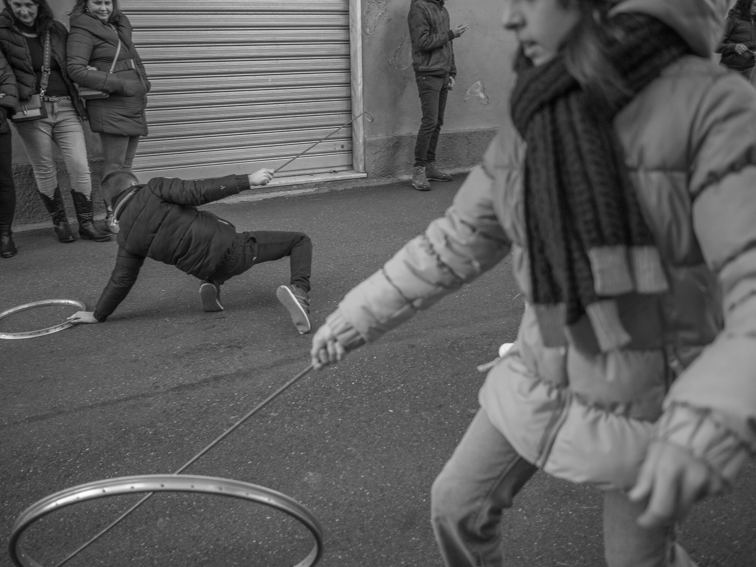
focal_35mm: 30
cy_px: 284
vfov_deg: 46.8
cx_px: 378
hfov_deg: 60.0
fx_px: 655
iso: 800
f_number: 1.8
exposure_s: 1/1000
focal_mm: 15
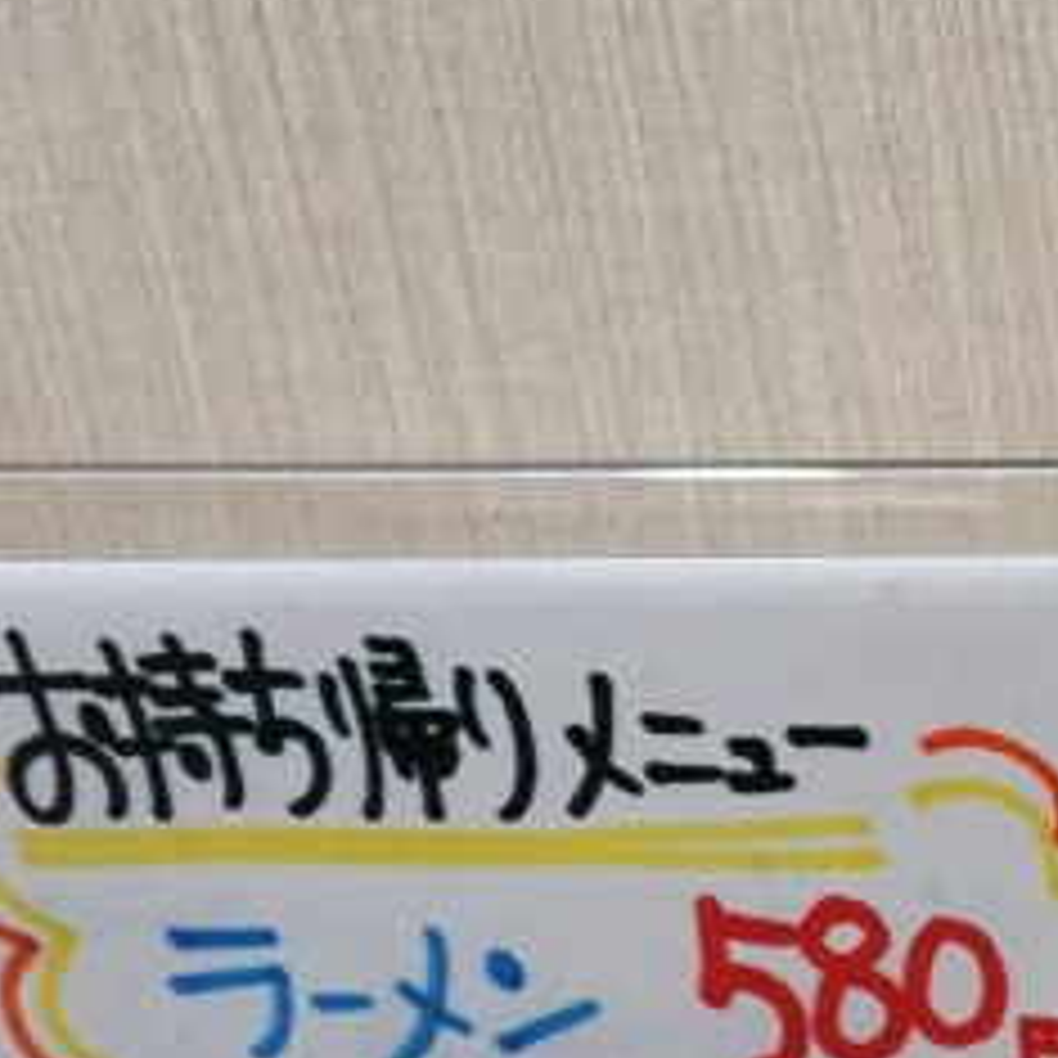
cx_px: 2481
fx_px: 3596
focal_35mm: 104
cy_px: 1117
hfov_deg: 13.0
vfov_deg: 16.3
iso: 1000
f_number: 4
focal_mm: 16
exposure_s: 1/60
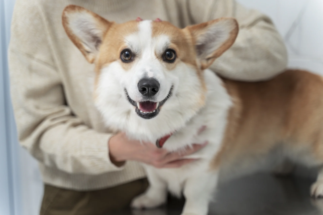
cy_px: 108
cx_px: 162
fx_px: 673
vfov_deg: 18.2
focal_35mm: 75
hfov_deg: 27.0
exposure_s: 1/320
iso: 640
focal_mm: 75
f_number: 2.8
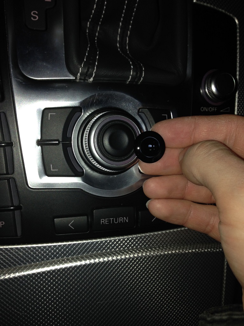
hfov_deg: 42.9
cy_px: 163
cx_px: 122
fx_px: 310
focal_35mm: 33
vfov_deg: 55.4
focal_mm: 4.12
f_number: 2.4
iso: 50
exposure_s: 1/90
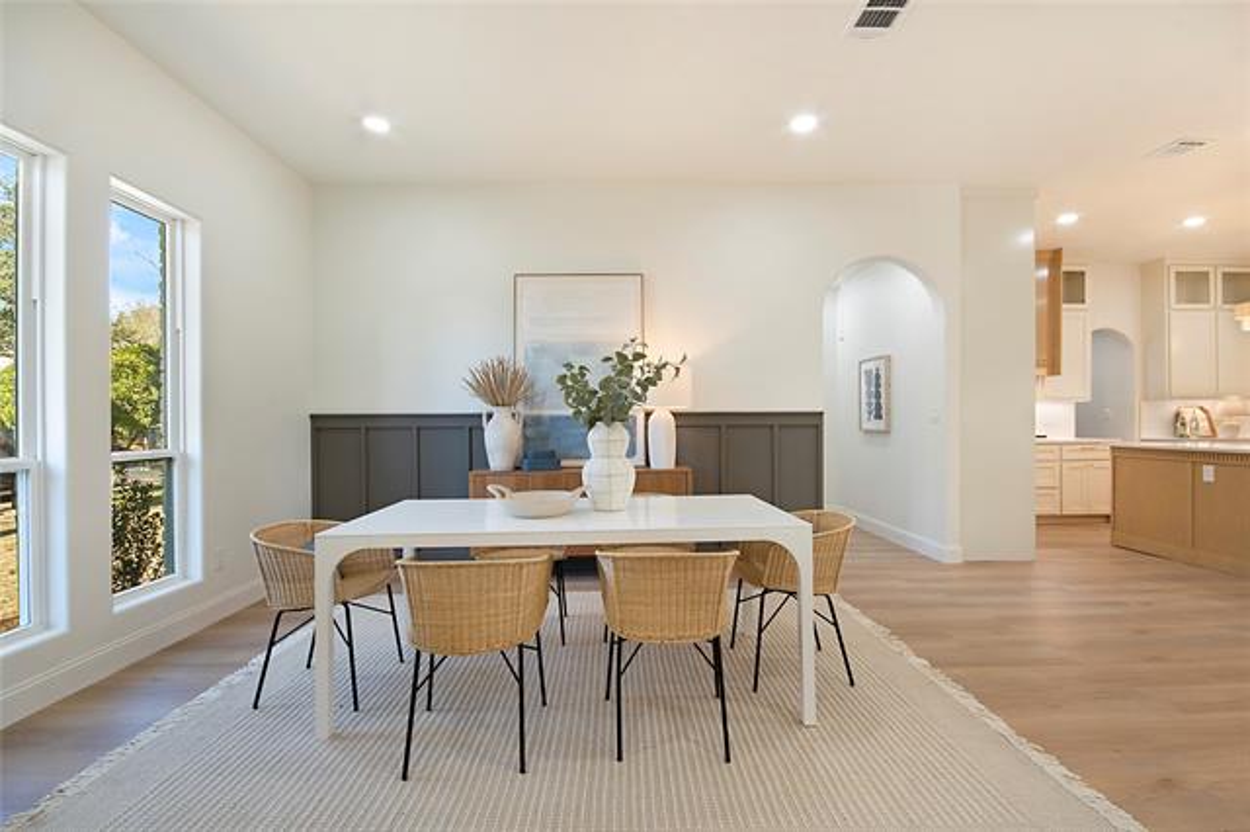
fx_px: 521
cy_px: 416
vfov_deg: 77.3
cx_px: 625
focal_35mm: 15
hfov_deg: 100.4
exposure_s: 1/6
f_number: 11
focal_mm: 10
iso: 100
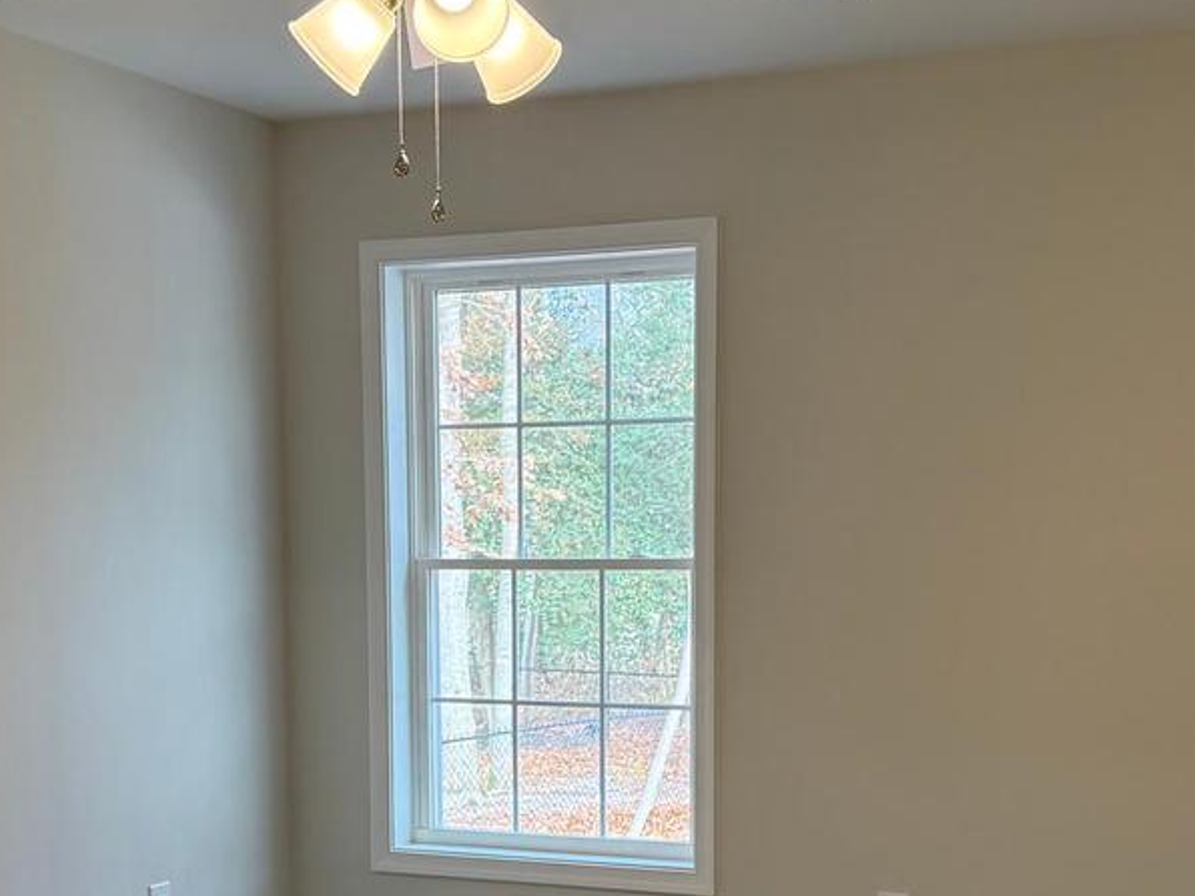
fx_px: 2002
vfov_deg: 24.6
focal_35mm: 58
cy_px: 780
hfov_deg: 33.2
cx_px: 600
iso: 160
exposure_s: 1/127
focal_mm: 6.76
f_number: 1.78
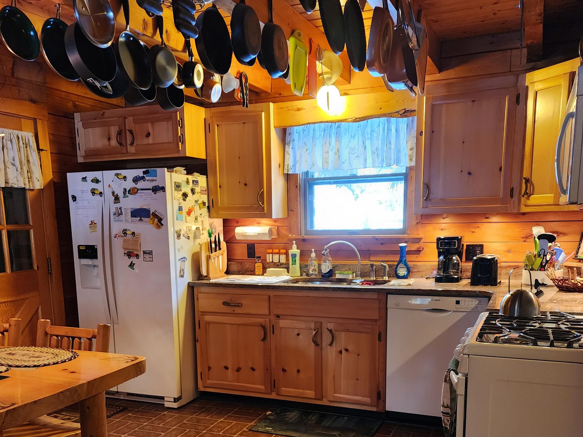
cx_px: 277
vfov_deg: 40.8
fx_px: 573
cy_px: 319
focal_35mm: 34
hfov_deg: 53.9
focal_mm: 6.4
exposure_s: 1/60
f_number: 1.8
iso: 640
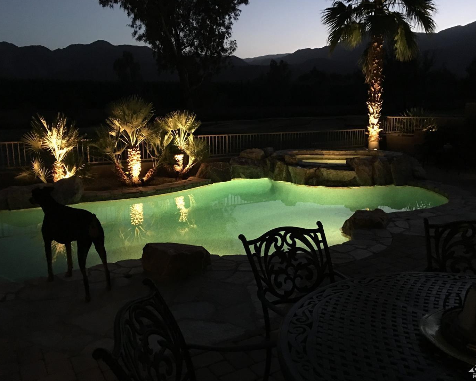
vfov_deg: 47.1
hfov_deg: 57.1
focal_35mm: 31
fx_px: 437
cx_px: 252
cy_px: 186
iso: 125
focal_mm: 4.15
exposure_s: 1/4
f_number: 2.2
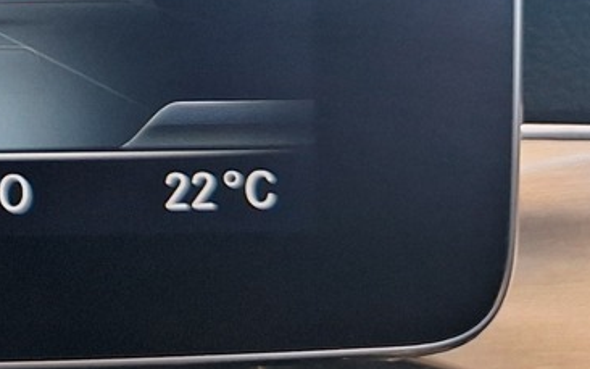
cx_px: -456
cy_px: -201
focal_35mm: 96
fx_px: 1544
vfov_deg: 12.8
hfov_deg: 17.7
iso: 125
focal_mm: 5.54
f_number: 1.8
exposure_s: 1/50
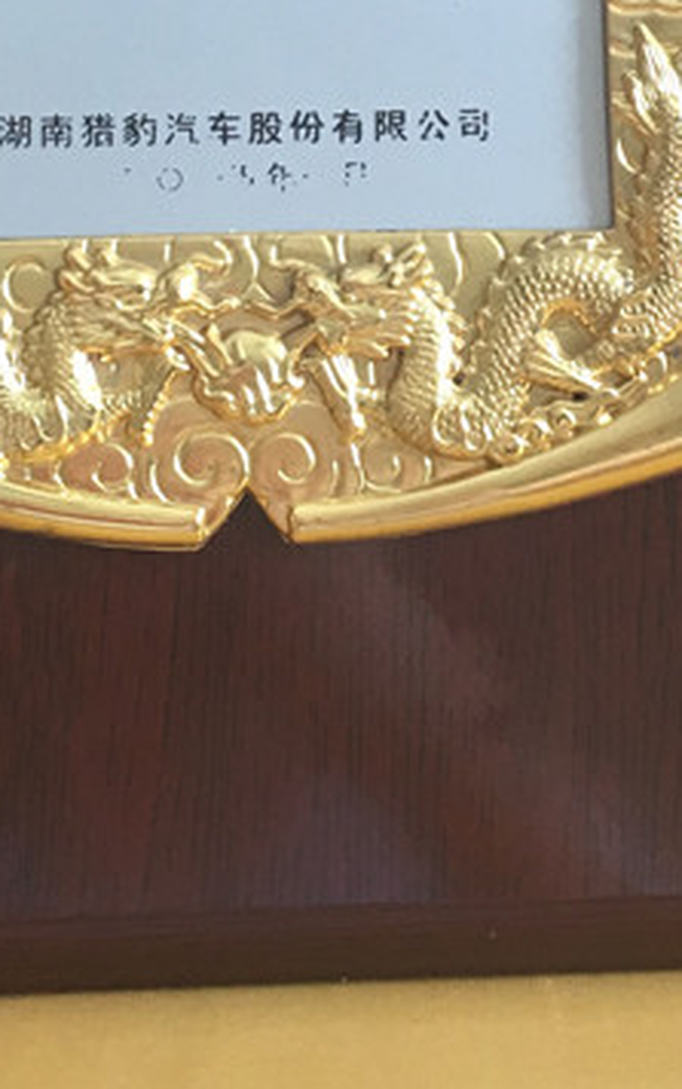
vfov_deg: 21.2
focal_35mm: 92
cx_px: 303
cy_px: -165
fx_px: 2732
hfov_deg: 14.2
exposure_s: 1/33
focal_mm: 4.15
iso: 50
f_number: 2.2
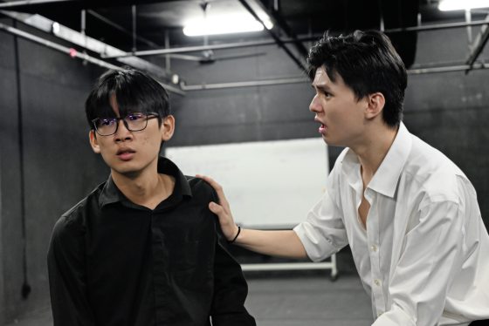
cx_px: 244
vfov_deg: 26.5
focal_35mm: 51
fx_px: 693
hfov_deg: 38.9
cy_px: 163
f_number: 4
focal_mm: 51
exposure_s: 1/80
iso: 3200
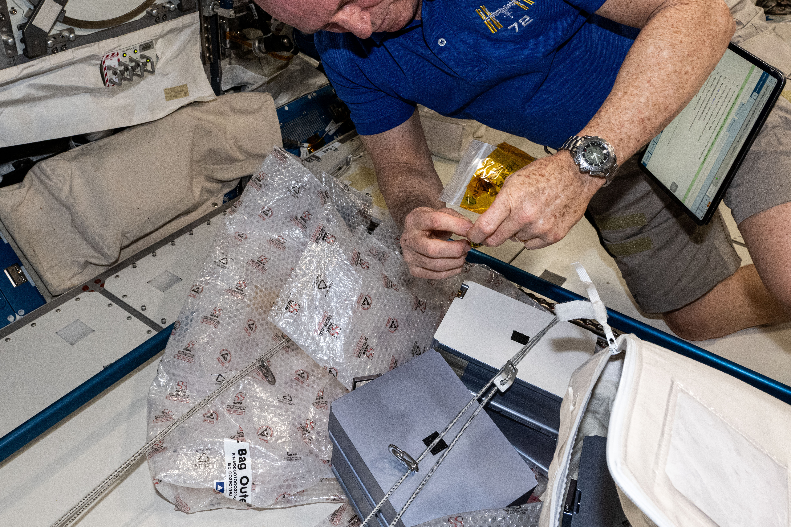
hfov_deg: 55.7
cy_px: 170
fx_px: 747
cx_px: 360
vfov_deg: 38.4
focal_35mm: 34
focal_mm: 22
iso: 3200
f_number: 9
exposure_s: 1/30
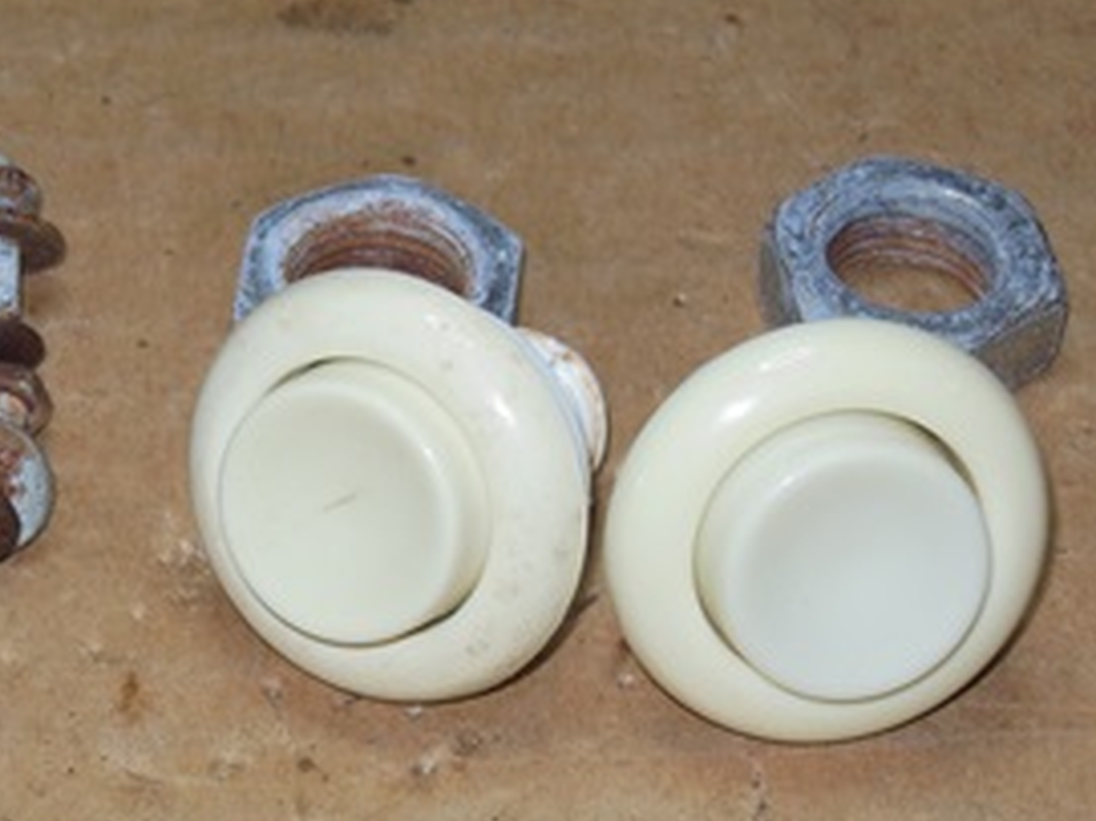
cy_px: 417
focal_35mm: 109
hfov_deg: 17.9
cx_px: 226
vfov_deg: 13.6
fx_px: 3450
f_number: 4.3
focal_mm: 11.7
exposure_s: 1/60
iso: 125
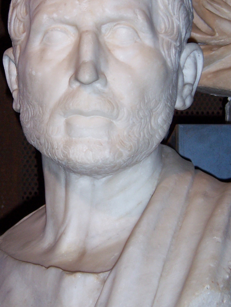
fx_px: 1361
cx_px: 87
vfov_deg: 12.9
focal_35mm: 153
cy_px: 101
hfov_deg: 9.7
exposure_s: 1/90
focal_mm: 16.6
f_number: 4.9
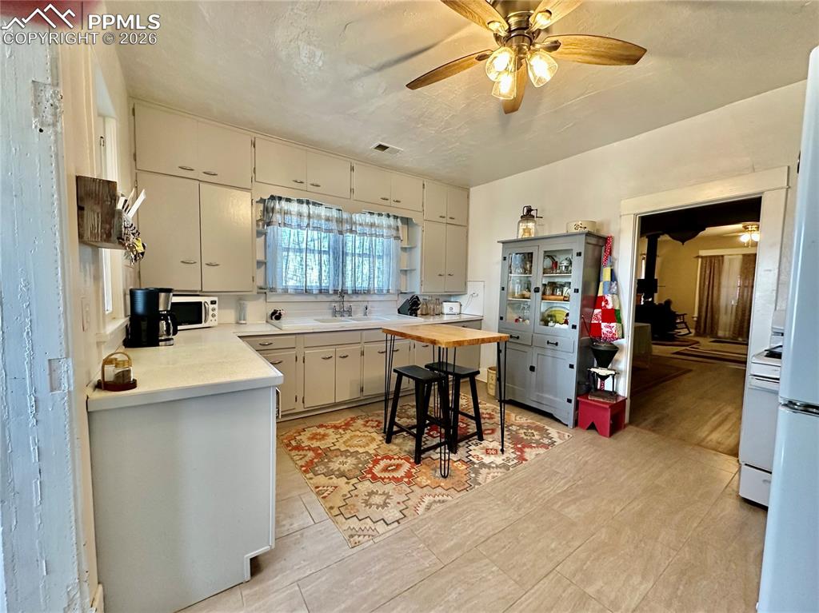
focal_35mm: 14
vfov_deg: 85.6
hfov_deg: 102.1
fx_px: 331
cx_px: 410
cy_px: 306
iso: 250
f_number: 2.2
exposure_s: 1/60
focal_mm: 2.22
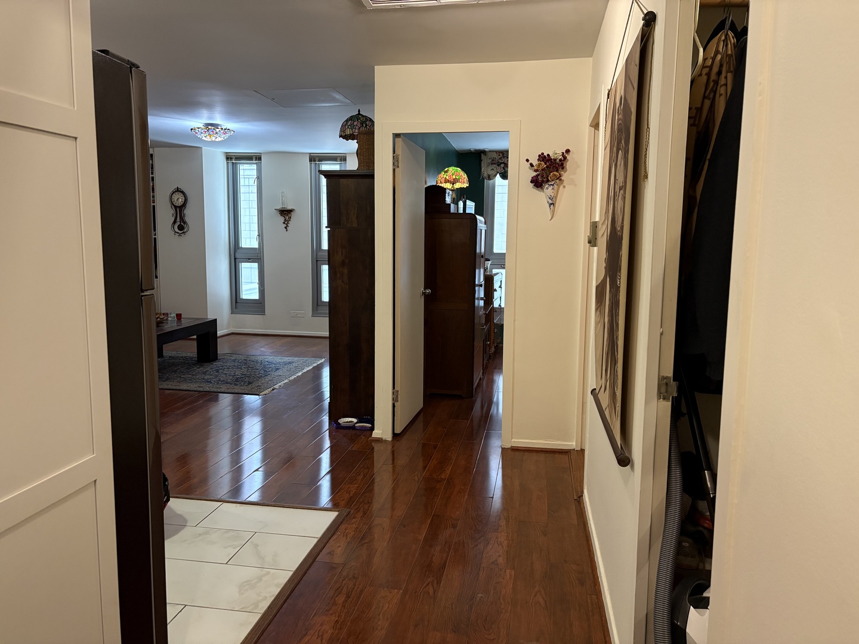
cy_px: 322
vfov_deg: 53.1
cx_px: 430
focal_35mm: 26
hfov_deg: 67.3
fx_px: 645
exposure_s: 1/60
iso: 320
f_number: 1.6
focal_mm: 5.96
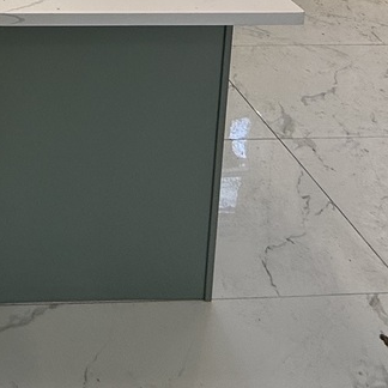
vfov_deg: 22.5
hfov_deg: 27.5
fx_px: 697
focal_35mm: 55
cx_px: -72
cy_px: -257
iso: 64
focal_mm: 2.22
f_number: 2.2
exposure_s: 1/137
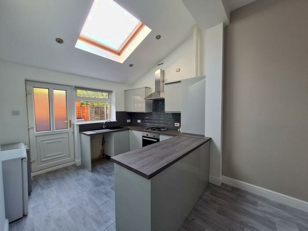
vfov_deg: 89.9
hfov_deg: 106.2
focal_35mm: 13
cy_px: 116
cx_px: 154
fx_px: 116
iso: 64
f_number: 2.2
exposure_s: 1/50
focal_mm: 1.74
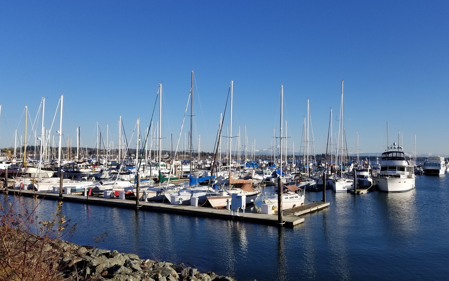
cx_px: 224
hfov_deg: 66.5
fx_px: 343
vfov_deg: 44.5
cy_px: 144
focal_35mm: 28
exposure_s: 1/3012
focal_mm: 4.3
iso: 50
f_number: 1.7
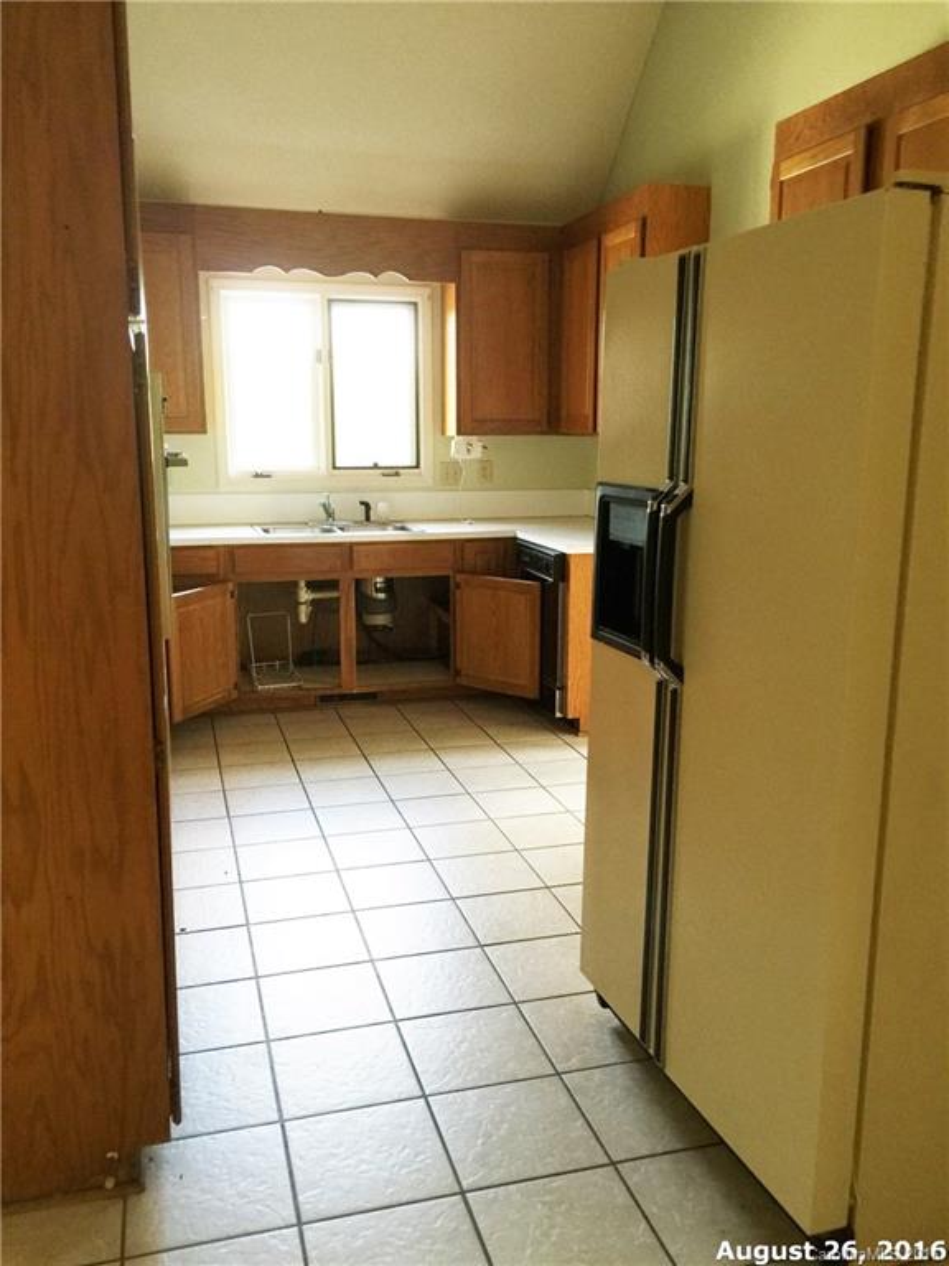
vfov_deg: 61.7
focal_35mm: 29
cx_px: 474
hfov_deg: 48.2
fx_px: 1060
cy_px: 633
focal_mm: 4.15
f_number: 2.2
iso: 50
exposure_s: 1/15
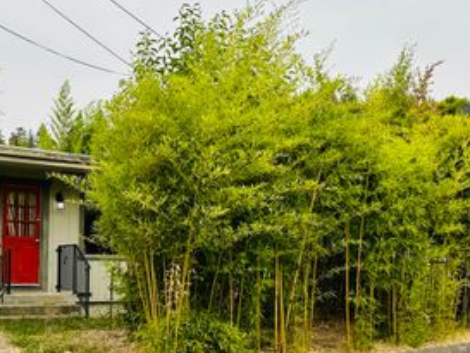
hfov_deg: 42.0
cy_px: 245
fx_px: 598
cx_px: 136
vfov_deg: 32.5
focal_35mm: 44
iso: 80
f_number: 1.78
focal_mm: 6.86
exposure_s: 1/650
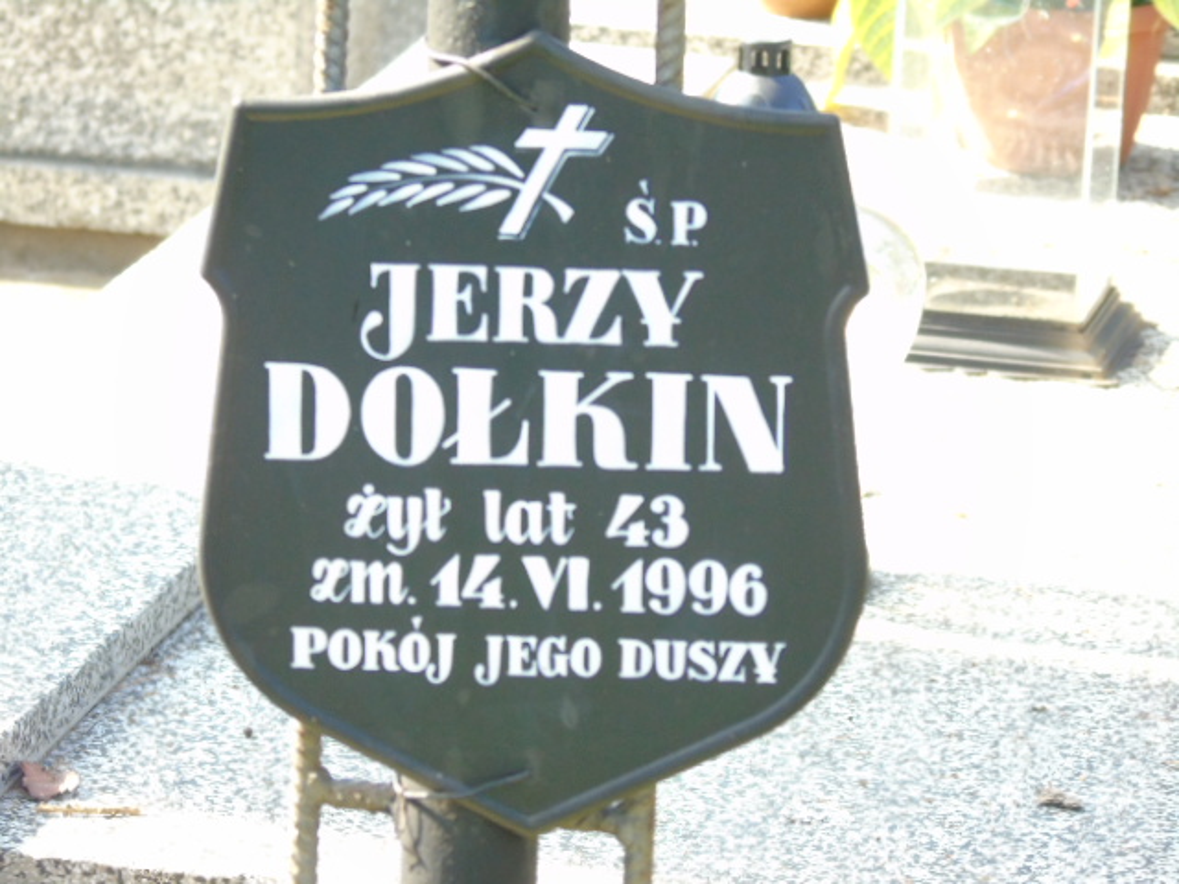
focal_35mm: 243
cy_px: 442
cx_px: 590
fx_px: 8276
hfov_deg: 8.1
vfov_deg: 6.1
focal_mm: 43
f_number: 4.8
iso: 320
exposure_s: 1/125
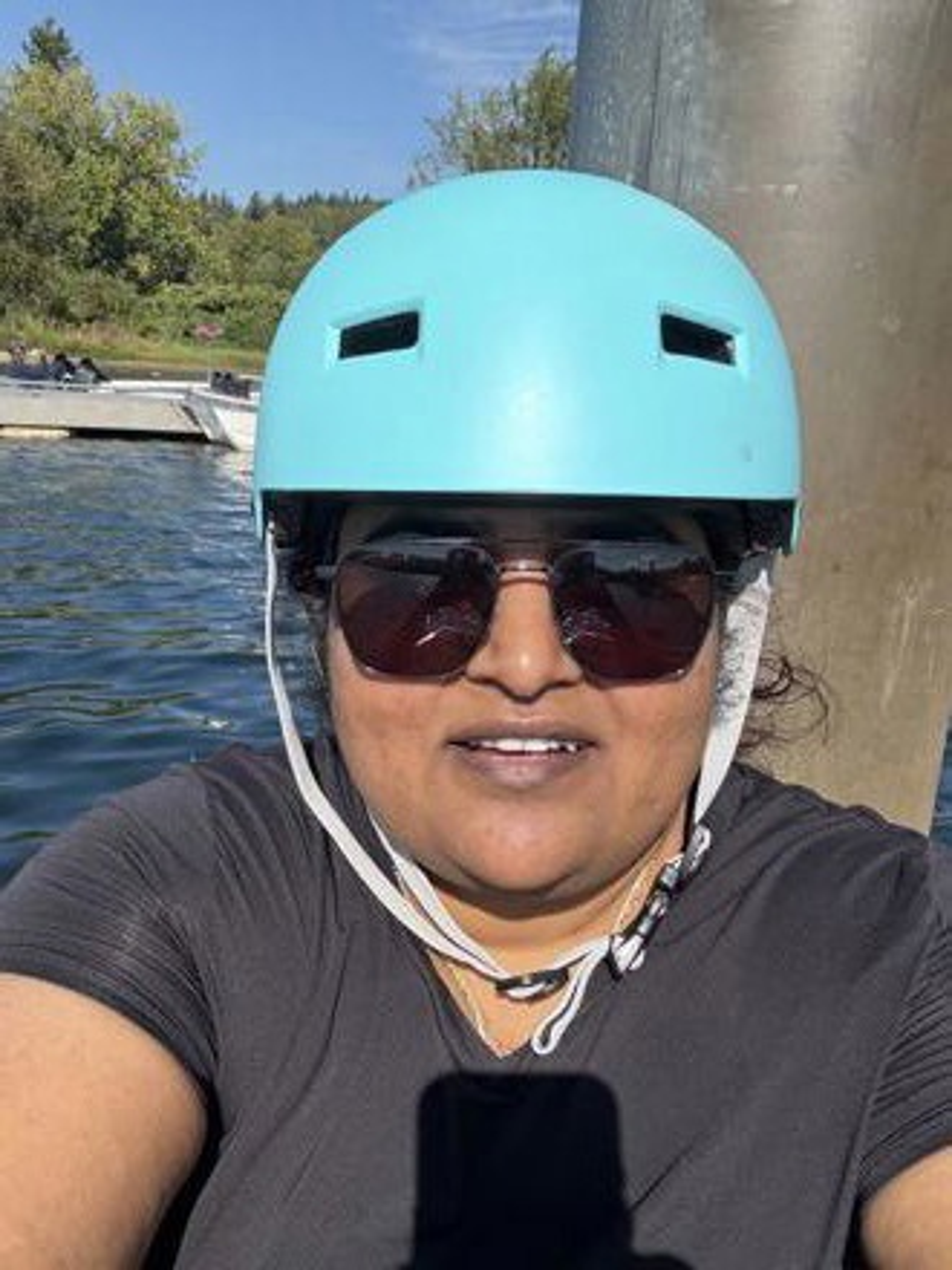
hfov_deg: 46.8
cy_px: 635
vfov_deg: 60.0
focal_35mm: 30
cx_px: 476
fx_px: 1100
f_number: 1.9
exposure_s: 1/1497
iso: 40
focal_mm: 2.69
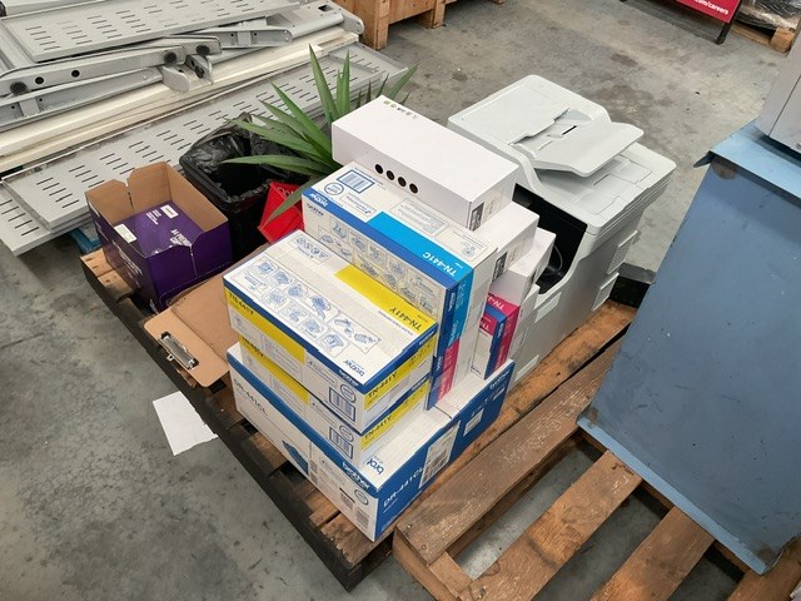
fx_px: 671
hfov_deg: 61.7
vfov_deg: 48.2
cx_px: 400
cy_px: 300
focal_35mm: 29
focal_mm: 3
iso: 64
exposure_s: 1/120
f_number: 1.8
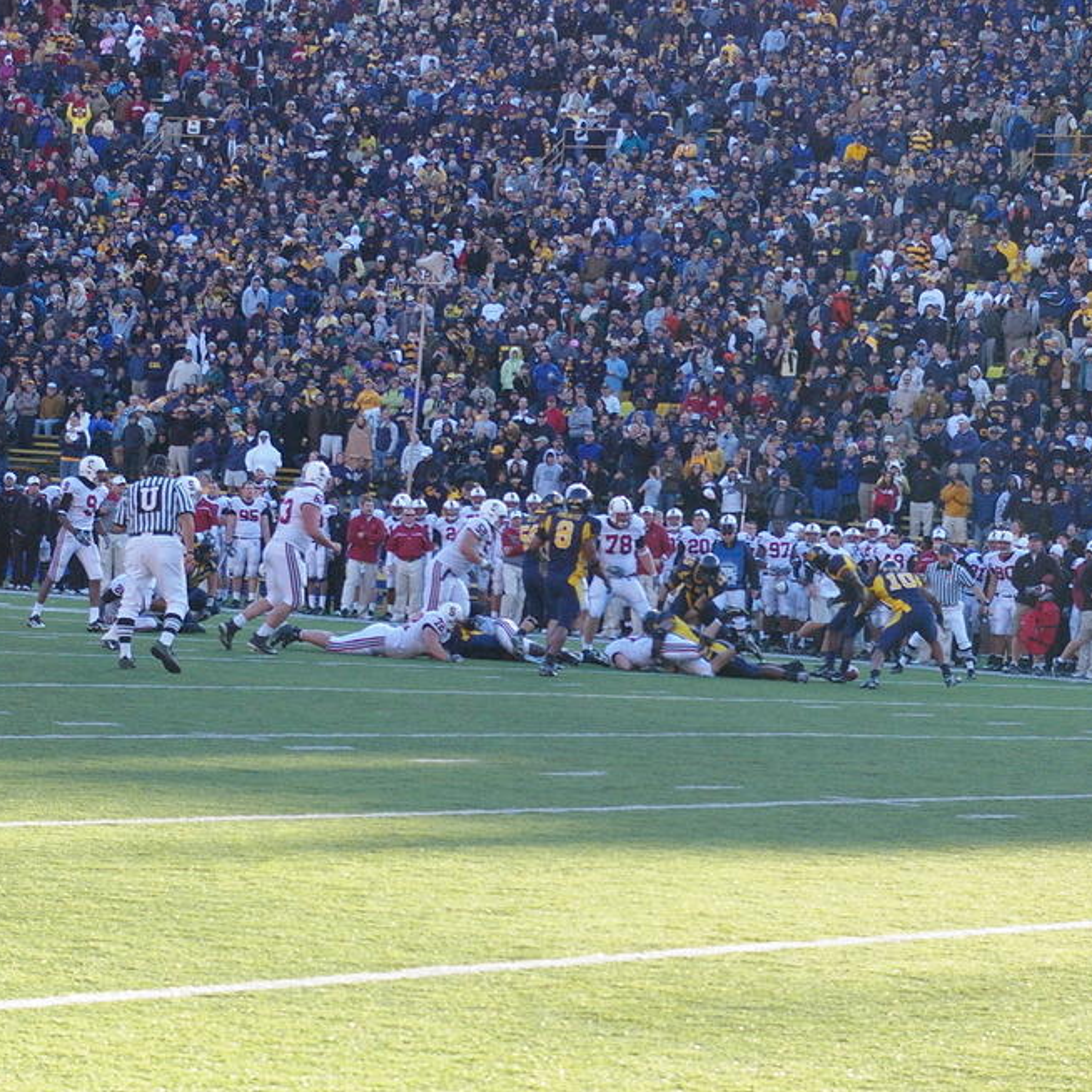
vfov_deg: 13.0
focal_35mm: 134
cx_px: 661
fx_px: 4776
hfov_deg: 13.0
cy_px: 654
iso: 800
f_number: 8
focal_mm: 55
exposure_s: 1/350
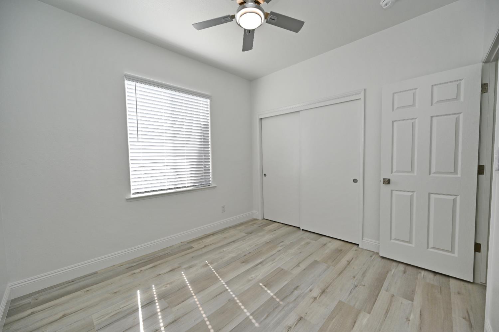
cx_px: 250
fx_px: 194
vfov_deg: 81.1
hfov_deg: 104.3
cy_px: 166
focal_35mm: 14
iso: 160
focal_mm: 14
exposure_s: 1/125
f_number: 5.6
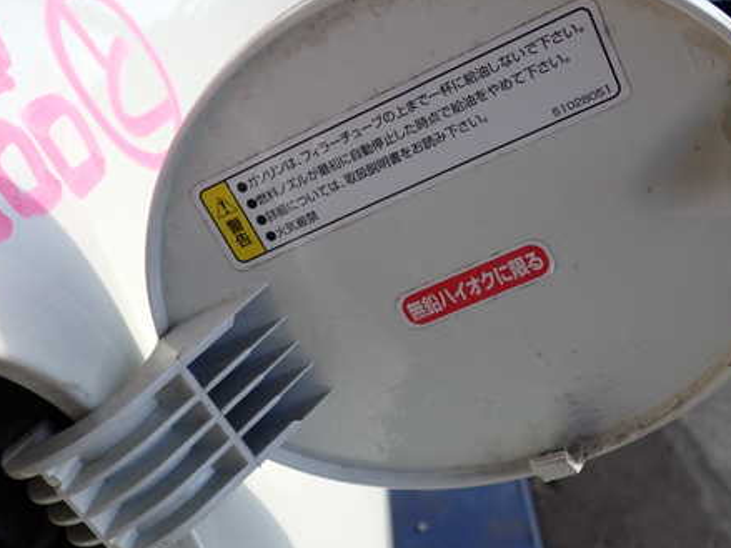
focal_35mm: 41
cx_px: 375
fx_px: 866
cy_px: 288
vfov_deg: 35.1
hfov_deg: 45.8
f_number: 2.3
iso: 100
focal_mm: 5.4
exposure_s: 1/1000
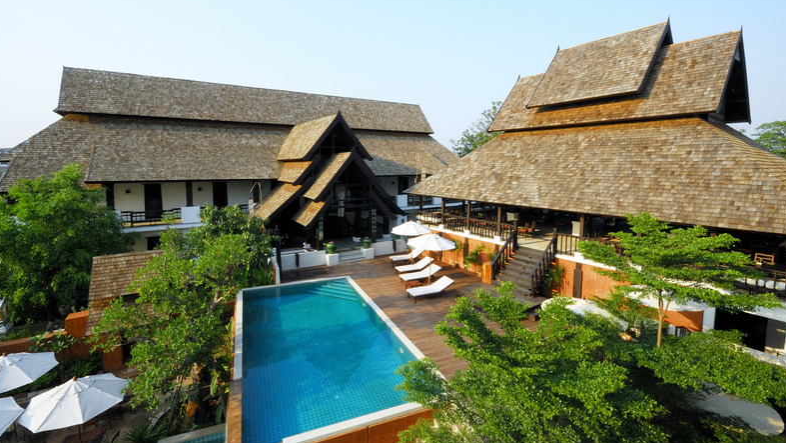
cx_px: 393
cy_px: 197
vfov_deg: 66.9
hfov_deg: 99.4
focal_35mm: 16
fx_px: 334
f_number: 22
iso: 100
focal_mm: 10
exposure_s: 1/10
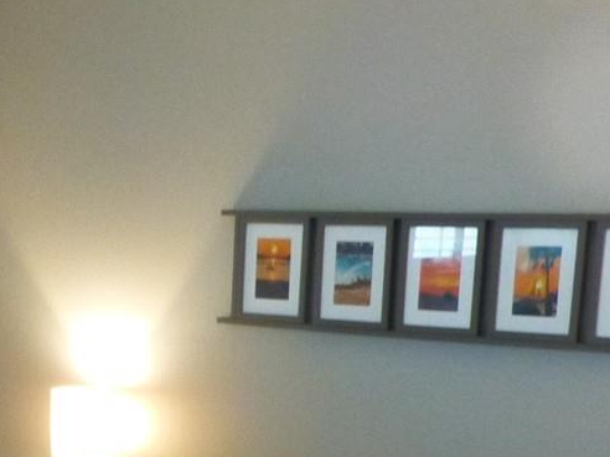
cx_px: 66
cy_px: 598
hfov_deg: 24.3
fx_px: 1375
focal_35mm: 78
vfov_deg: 17.7
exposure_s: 1/6
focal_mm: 4.3
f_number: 3.3
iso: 400
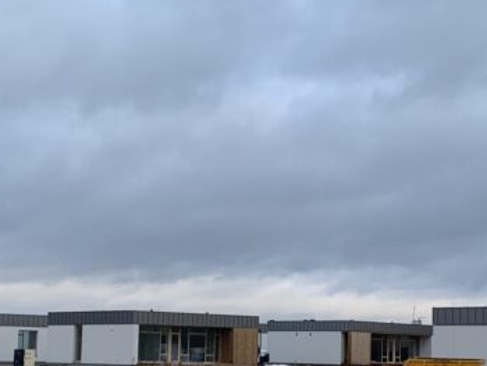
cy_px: 256
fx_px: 1070
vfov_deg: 19.3
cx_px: 292
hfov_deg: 25.6
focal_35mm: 76
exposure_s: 1/202
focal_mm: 4.25
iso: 25
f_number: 1.8
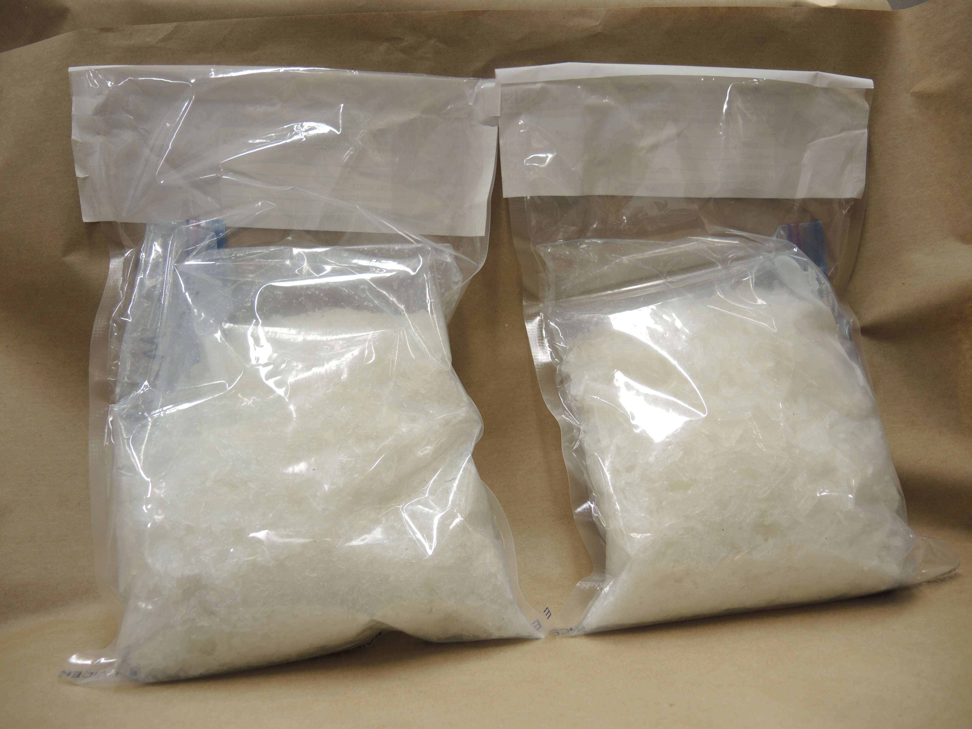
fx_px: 786
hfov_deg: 63.4
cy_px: 364
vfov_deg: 49.7
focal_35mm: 28
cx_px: 486
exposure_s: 1/30
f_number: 2
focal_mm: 6
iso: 110
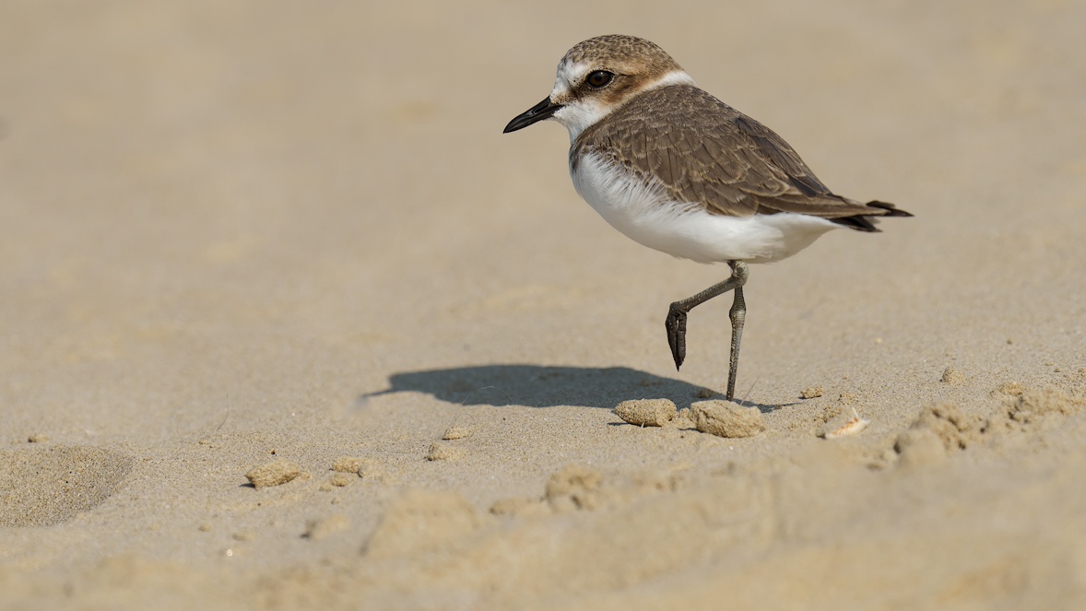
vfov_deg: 1.9
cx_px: 548
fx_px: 18432
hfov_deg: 3.4
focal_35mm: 640
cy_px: 272
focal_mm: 600
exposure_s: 1/2000
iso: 320
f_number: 8
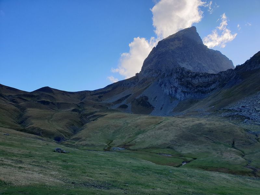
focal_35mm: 26
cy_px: 98
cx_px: 130
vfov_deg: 53.1
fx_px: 195
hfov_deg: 67.3
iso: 50
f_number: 2.4
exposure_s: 1/836
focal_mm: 4.3
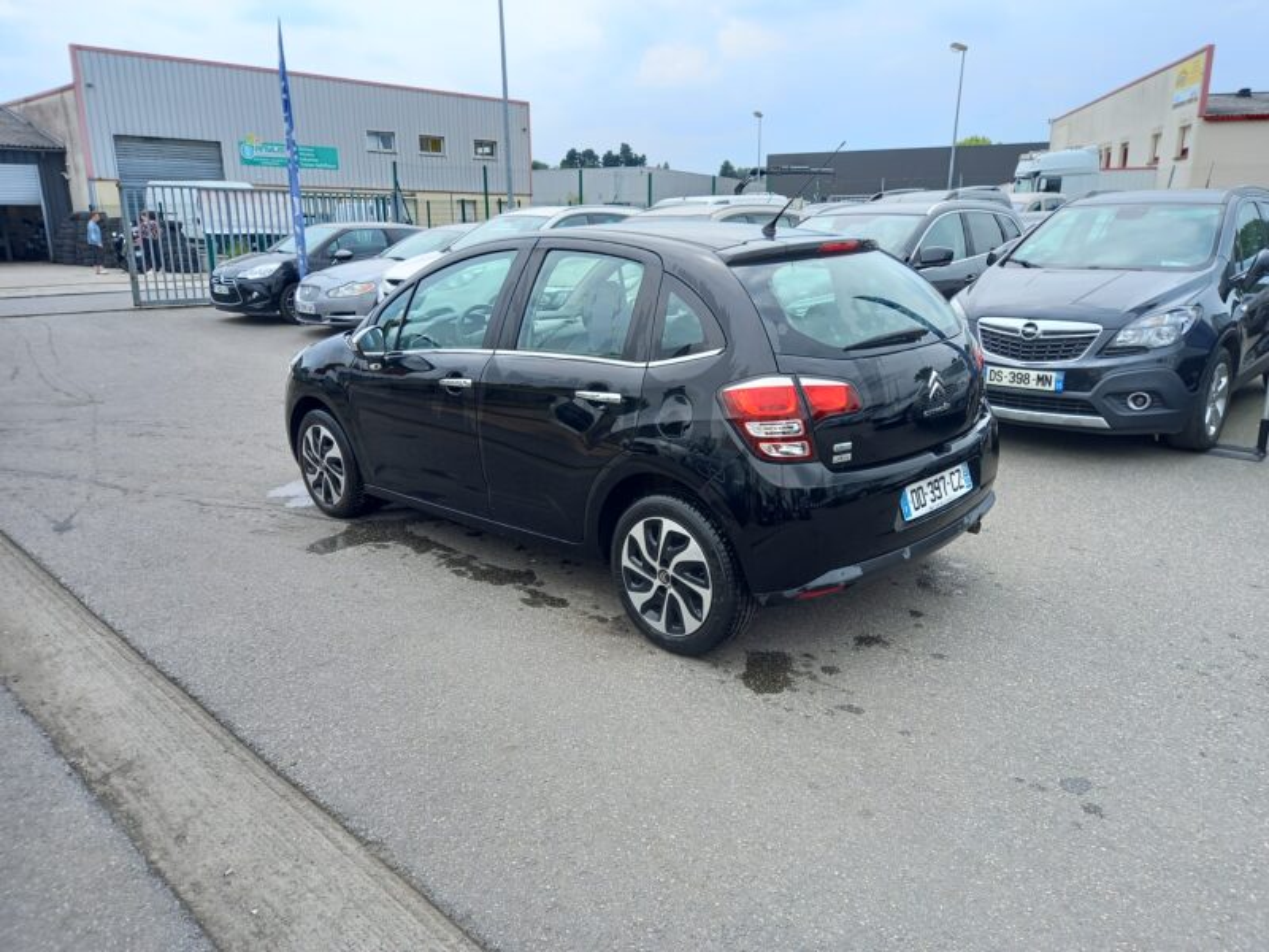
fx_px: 916
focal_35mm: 25
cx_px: 634
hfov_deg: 69.4
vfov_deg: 54.9
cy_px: 476
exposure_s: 1/294
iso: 25
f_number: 2
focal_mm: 4.6
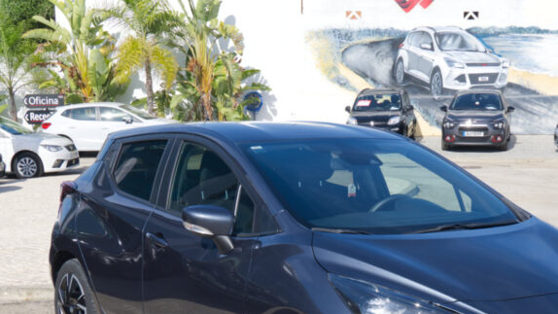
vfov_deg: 16.7
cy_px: 308
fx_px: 1051
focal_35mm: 71
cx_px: 351
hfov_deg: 29.6
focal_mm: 25.6
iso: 160
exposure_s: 1/250
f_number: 9
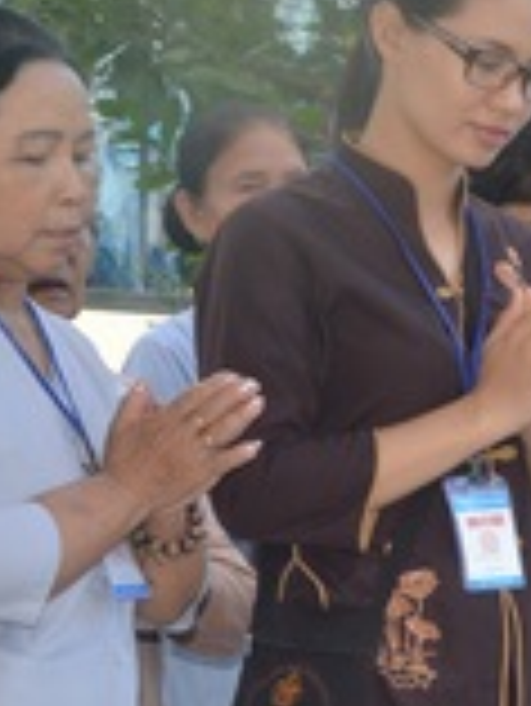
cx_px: 1413
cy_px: 852
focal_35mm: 208
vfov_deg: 9.4
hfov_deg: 6.7
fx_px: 4248
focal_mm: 35
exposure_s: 1/250
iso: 640
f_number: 10
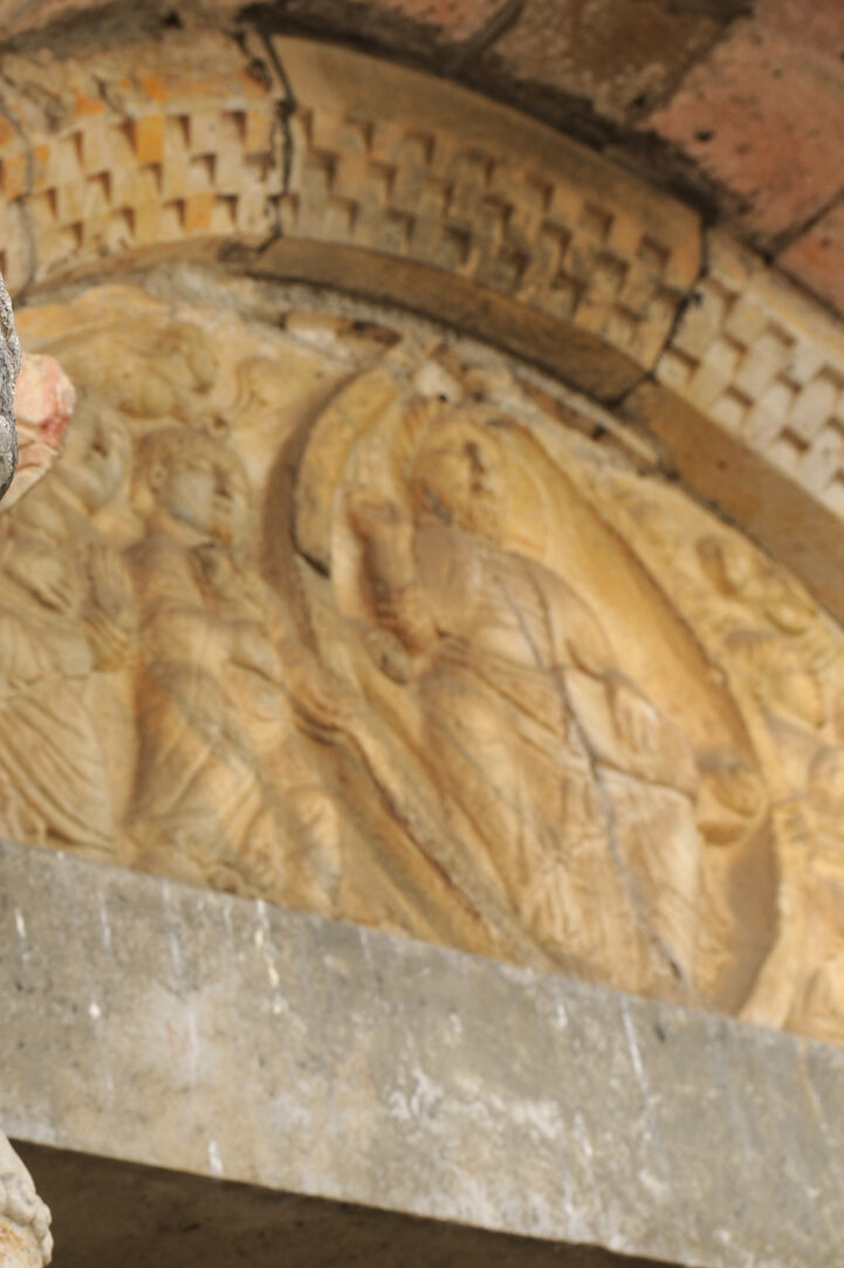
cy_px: 934
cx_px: -74
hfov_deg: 15.3
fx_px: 3062
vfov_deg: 23.2
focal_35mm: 87
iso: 200
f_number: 8
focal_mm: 38
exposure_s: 1/160
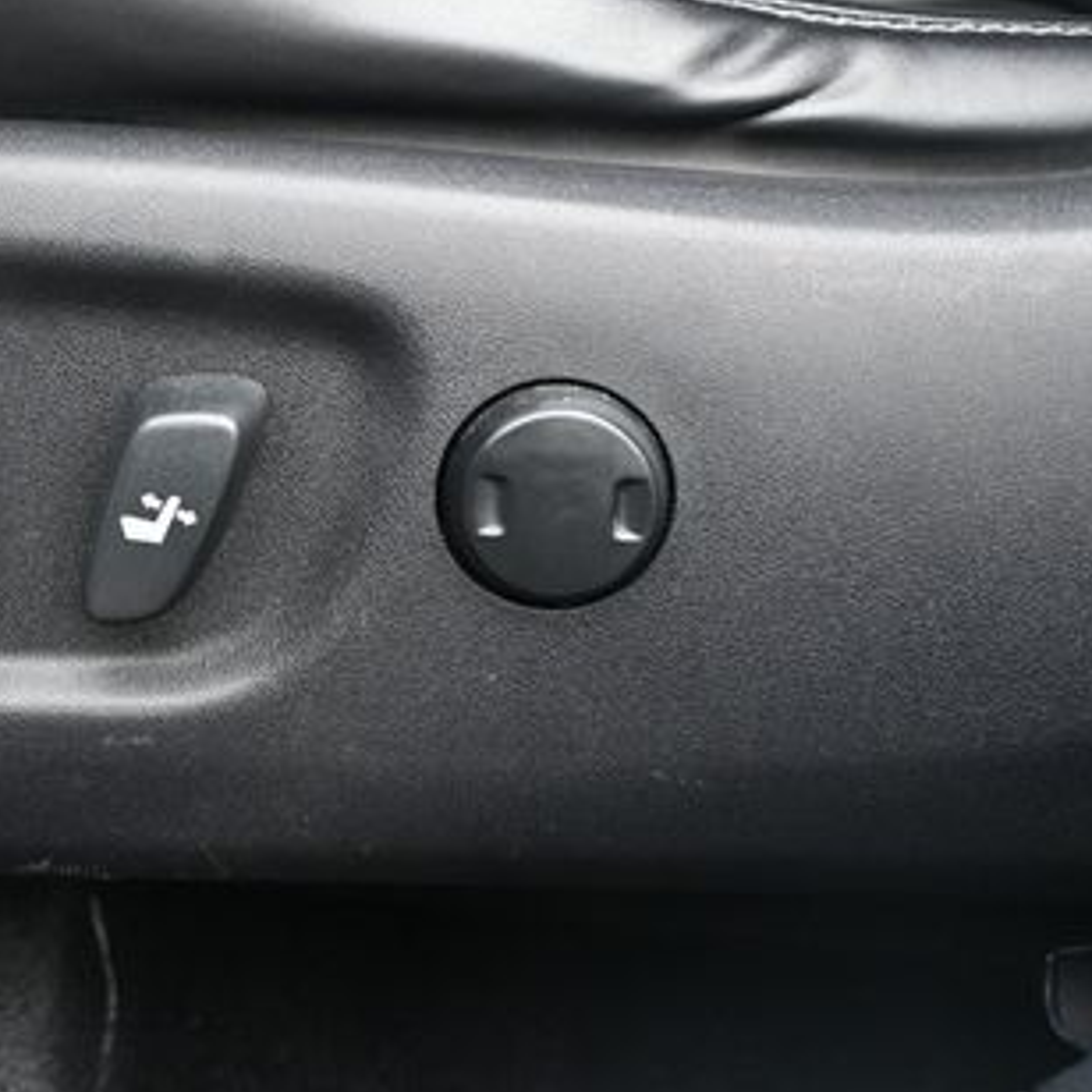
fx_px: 1939
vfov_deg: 31.2
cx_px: 195
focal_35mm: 54
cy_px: 344
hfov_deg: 30.6
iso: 900
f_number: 3.8
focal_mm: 20.5
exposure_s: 1/125
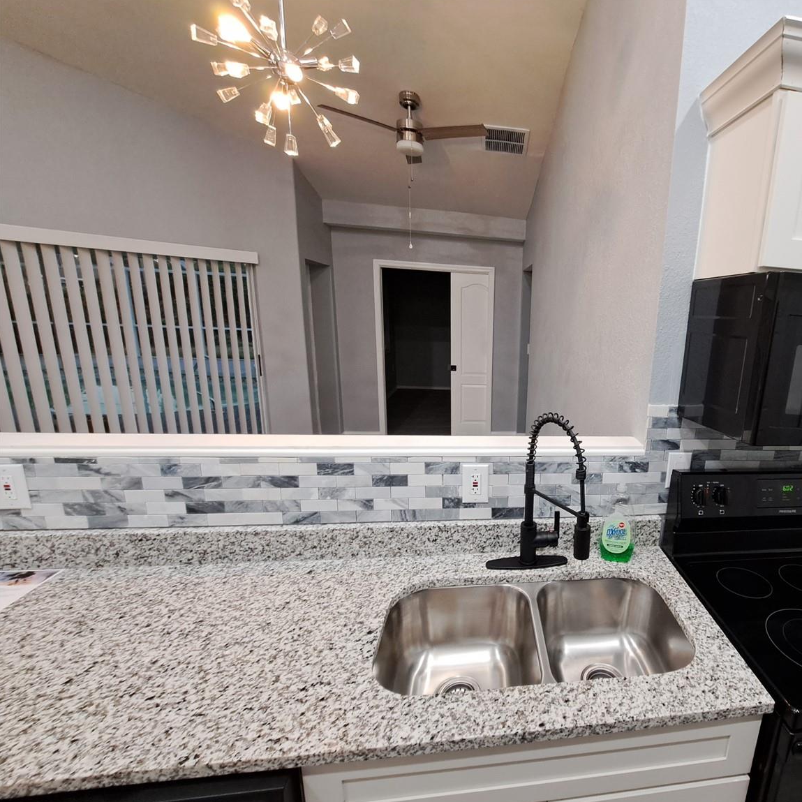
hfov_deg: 83.4
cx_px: 556
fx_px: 419
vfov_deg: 87.4
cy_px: 415
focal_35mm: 16
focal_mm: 1.74
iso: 200
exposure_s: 1/40
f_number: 2.2
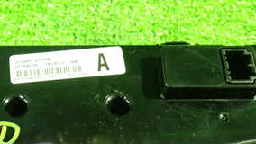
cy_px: 122
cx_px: 69
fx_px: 469
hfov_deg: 30.1
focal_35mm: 69
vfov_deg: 17.3
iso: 800
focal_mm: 5.4
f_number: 2.3
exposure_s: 1/13
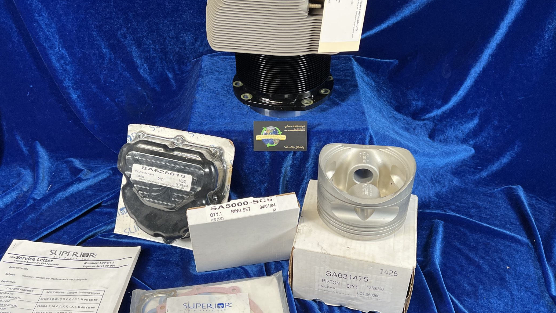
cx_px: 264
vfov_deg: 33.7
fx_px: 516
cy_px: 155
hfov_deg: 56.6
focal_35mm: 35
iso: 100
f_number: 1.5
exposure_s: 1/120
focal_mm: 5.7
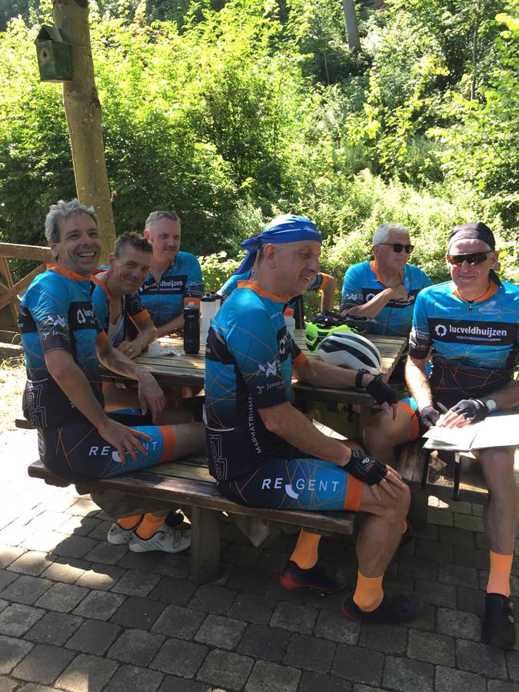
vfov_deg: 61.7
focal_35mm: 29
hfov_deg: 48.2
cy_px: 346
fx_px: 580
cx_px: 260
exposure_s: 1/119
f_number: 2.2
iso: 32
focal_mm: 4.15
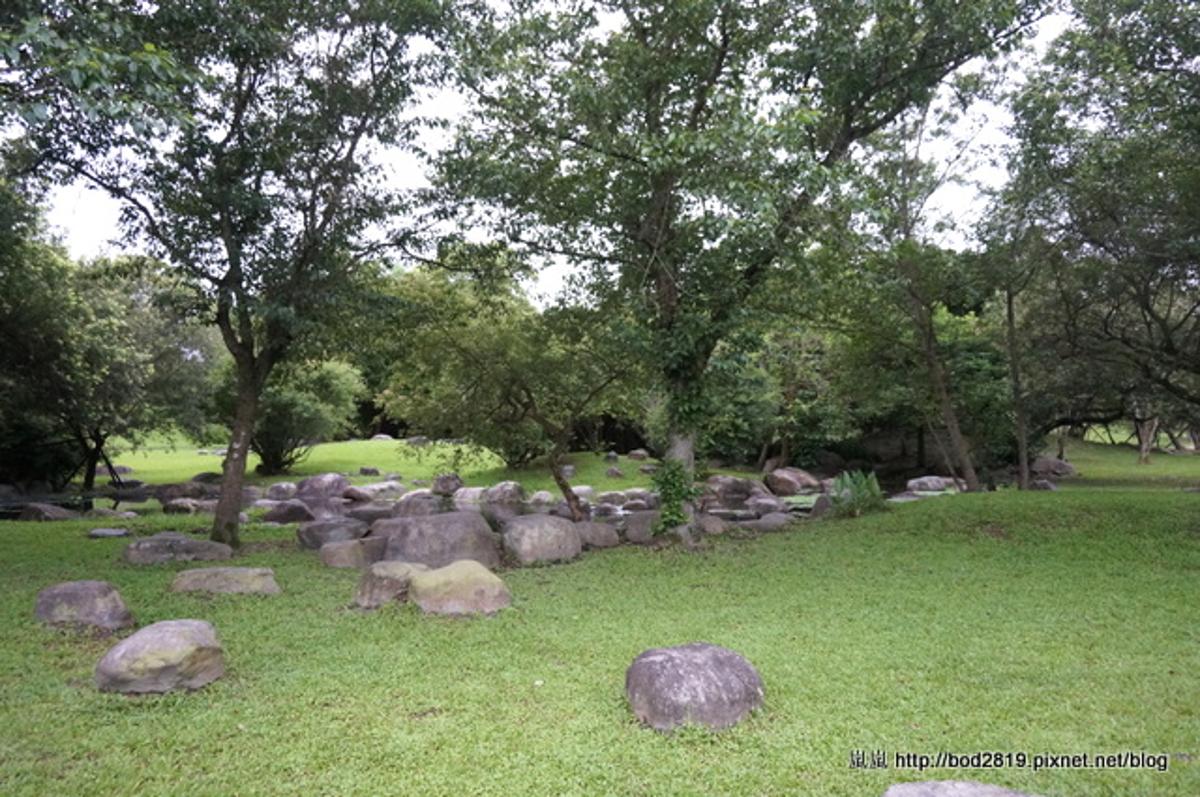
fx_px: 849
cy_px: 398
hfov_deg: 70.5
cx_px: 600
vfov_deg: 50.3
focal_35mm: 26
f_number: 3.5
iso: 2000
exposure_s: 1/160
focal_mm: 17
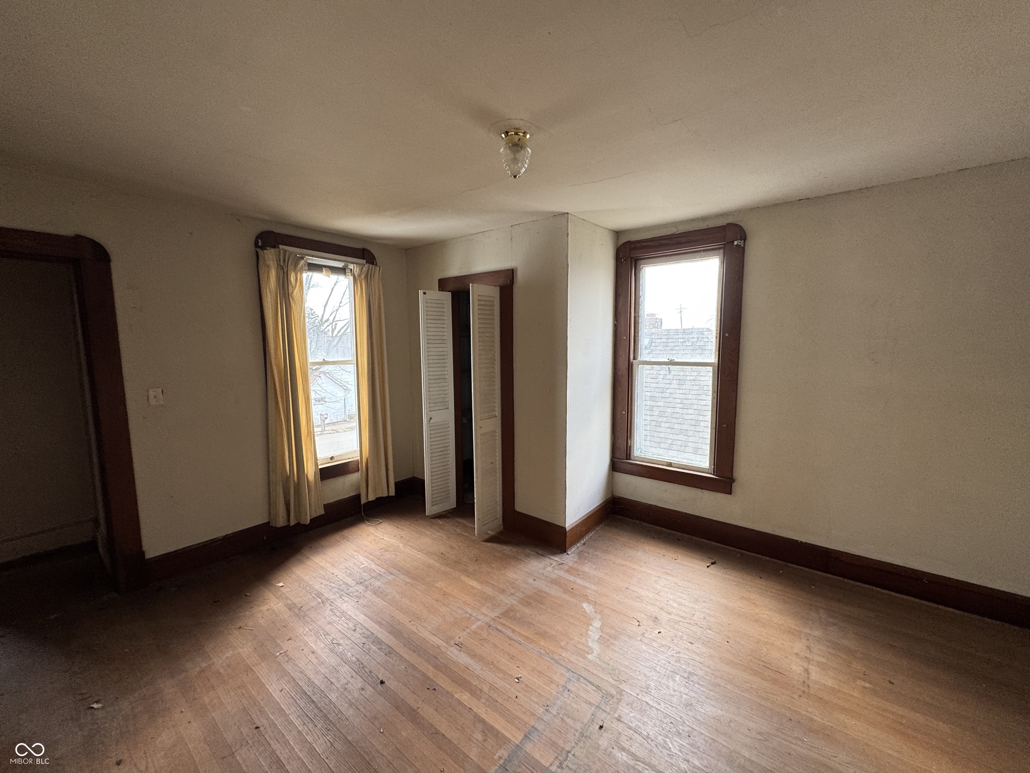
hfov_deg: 102.1
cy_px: 386
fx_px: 417
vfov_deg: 85.7
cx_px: 515
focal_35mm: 14
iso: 100
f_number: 2.2
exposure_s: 1/99
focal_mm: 2.22
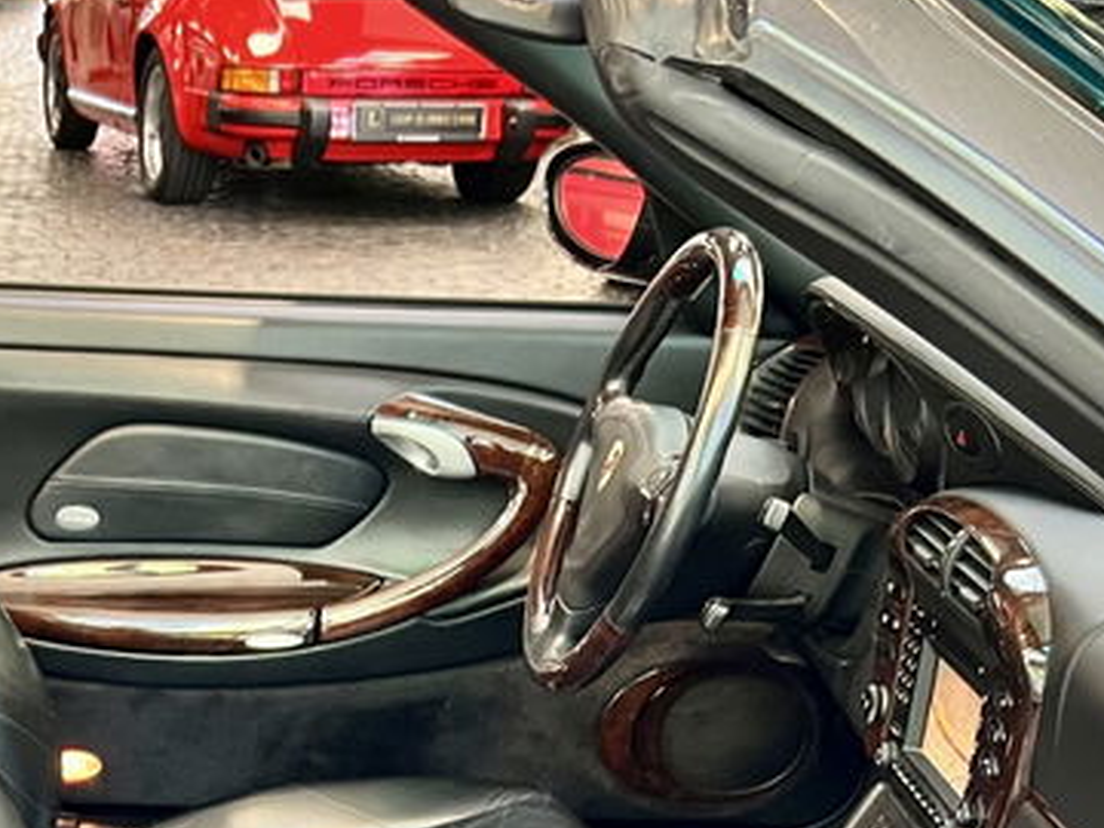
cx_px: 61
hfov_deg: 25.3
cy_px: 1015
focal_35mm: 74
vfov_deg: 18.7
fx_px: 2360
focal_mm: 5.7
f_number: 1.5
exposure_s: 1/60
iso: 160
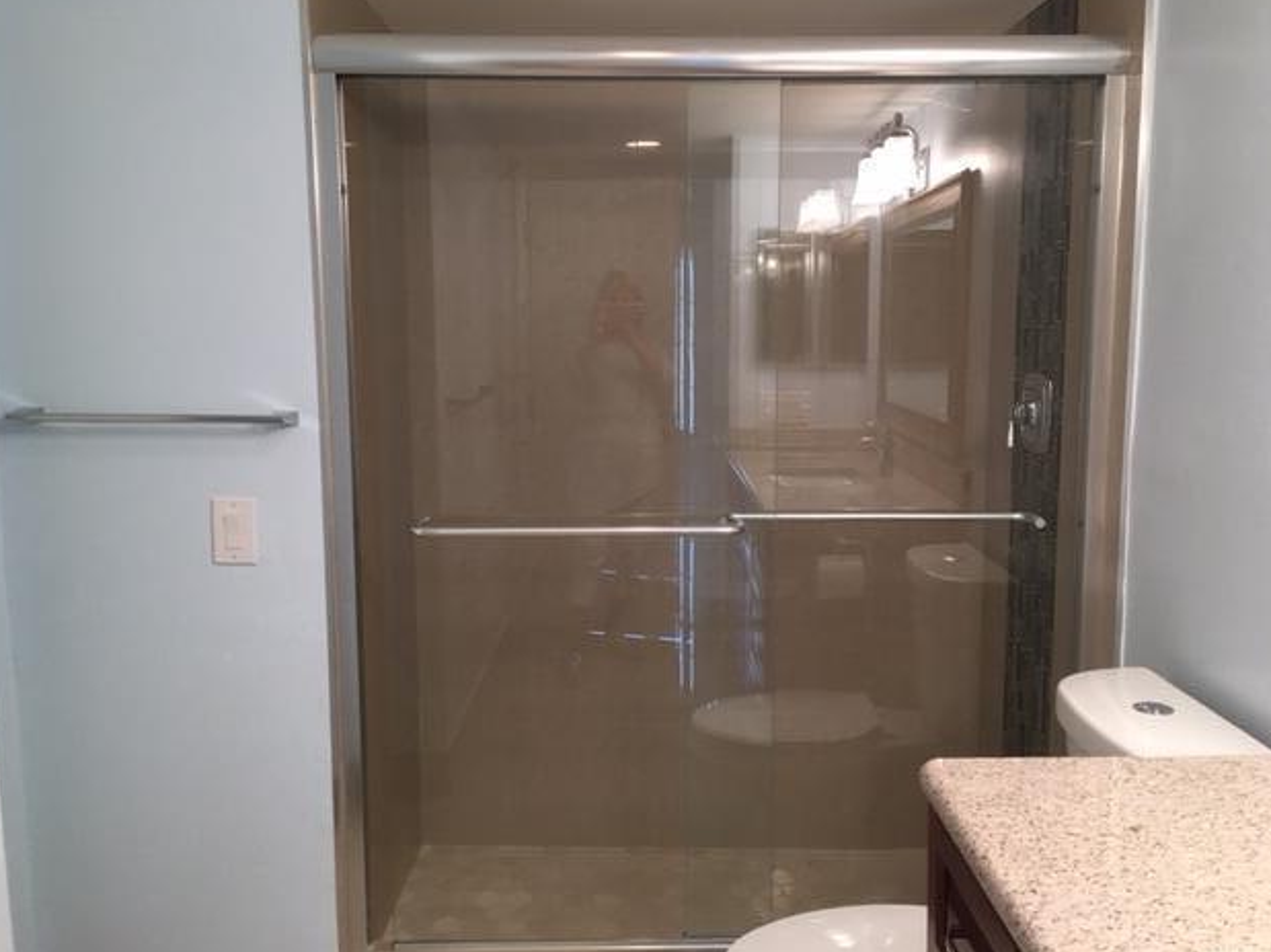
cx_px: 630
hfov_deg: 60.0
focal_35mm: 30
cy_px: 468
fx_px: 1101
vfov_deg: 46.8
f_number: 2.2
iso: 50
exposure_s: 1/15
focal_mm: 4.15
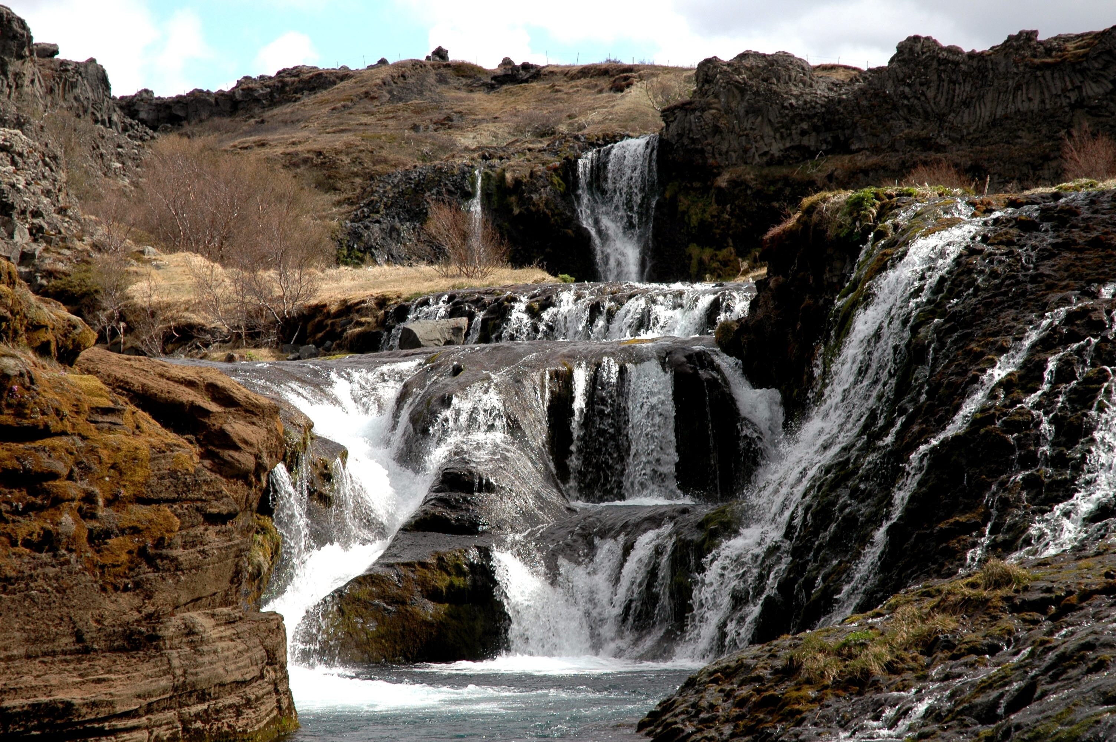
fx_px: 3252
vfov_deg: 13.0
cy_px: 371
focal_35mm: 105
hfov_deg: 19.5
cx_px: 558
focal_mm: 70
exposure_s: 1/250
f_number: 8
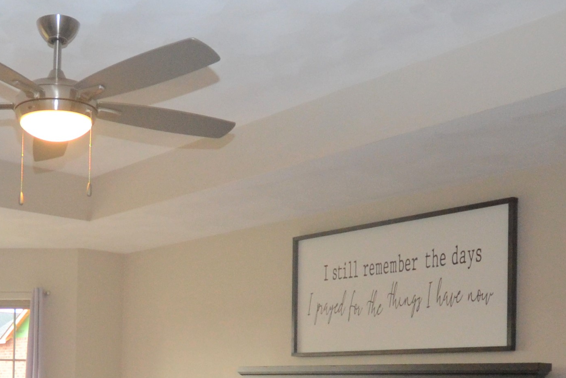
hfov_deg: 38.4
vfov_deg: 25.5
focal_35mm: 50
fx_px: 786
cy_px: 392
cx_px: 129
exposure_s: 1/60
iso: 800
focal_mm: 10
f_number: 4
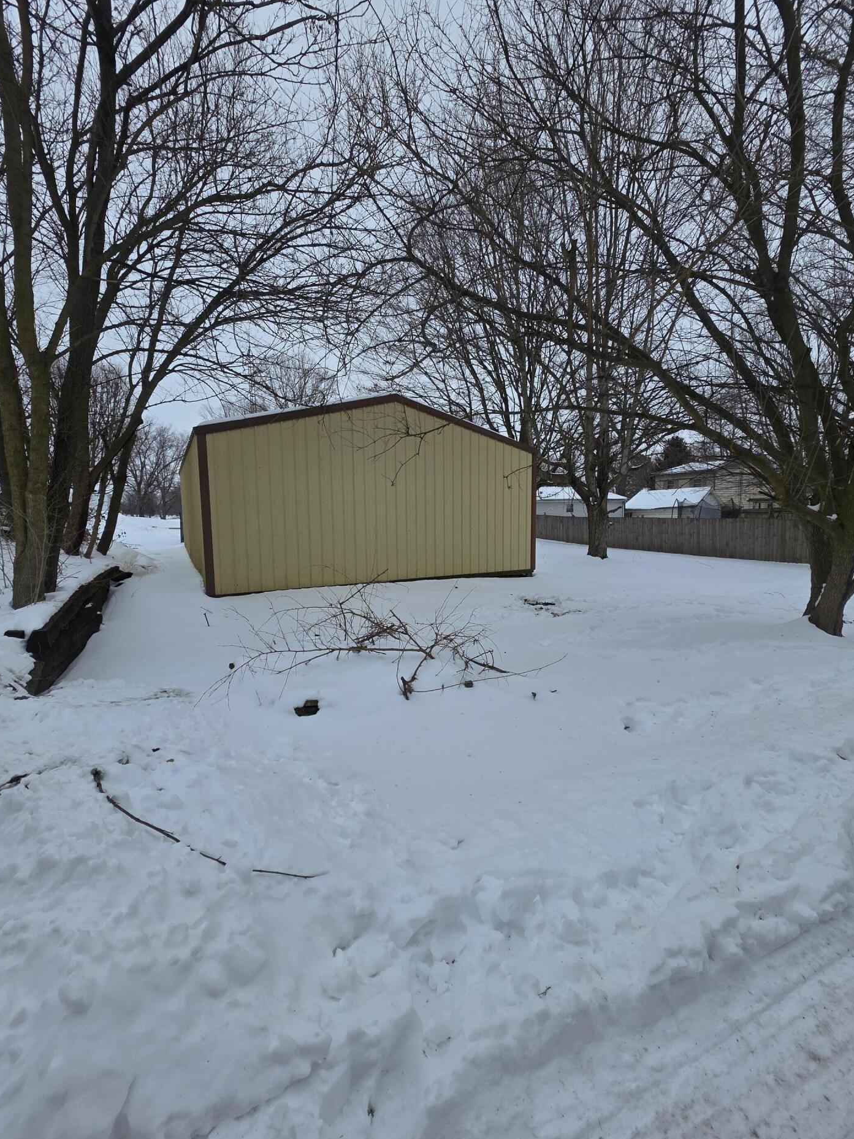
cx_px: 434
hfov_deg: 85.7
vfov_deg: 102.0
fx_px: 460
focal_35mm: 14
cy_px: 559
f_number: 1.9
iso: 40
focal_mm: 2.2
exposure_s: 1/2643
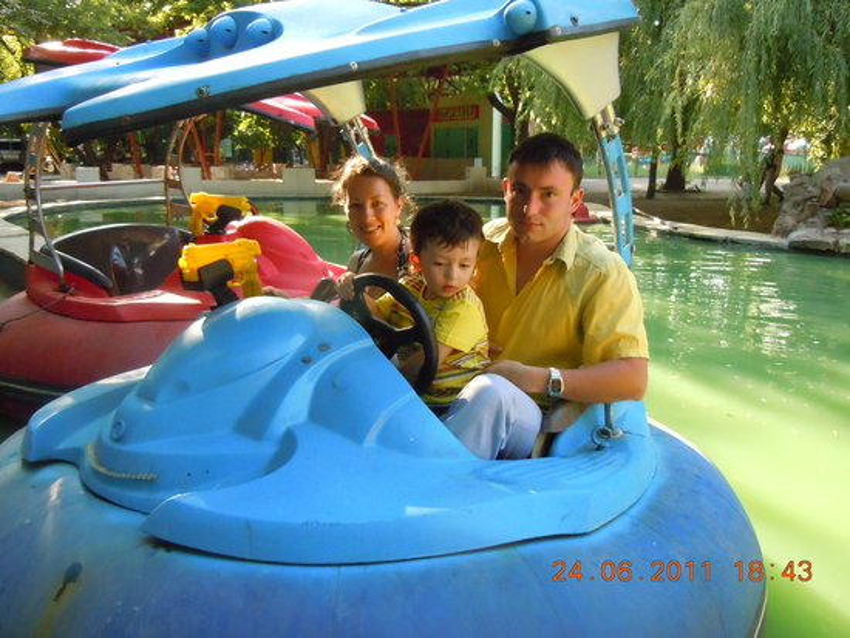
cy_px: 319
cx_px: 425
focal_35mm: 30
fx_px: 737
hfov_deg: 59.9
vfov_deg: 46.8
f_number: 3.5
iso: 800
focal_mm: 5.4
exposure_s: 1/400
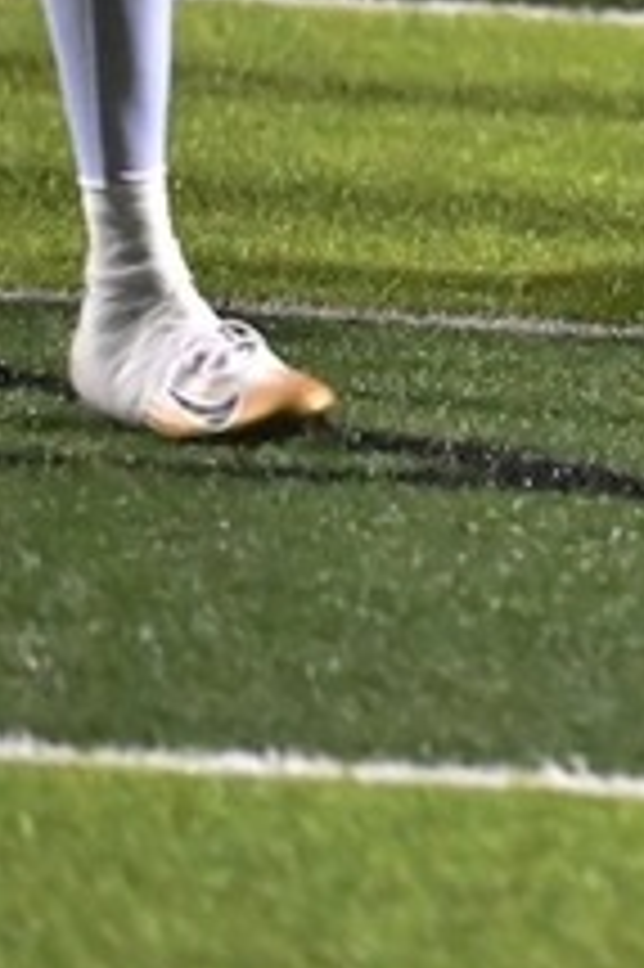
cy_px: -500
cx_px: 1946
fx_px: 25047
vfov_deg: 2.2
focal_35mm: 932
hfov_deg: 1.5
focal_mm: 200
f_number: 2.8
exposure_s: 1/1000
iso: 7200
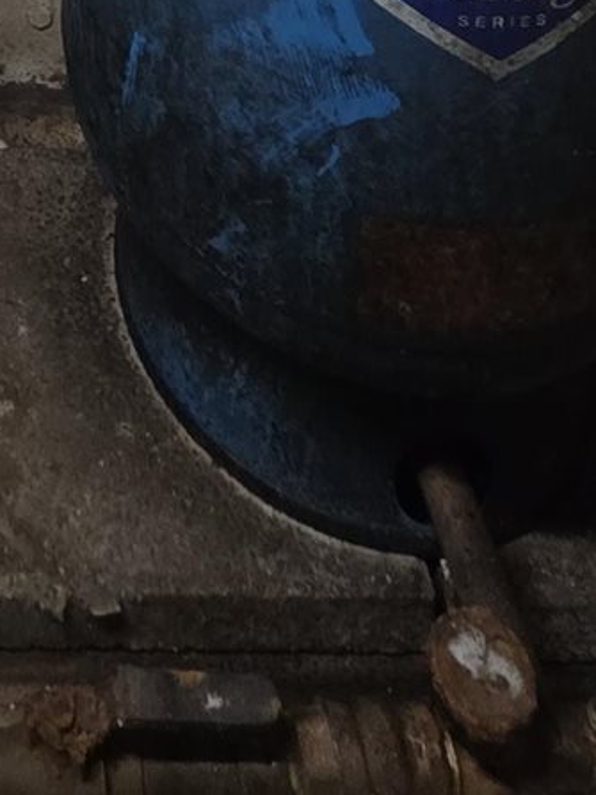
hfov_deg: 19.8
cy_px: -1106
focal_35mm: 67
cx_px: -226
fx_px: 1539
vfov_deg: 15.3
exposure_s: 1/60
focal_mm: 2.2
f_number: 1.9
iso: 320
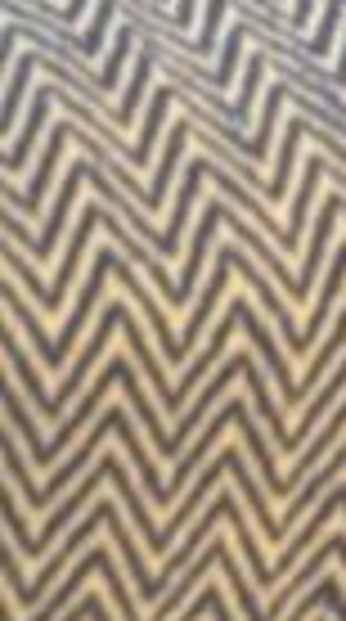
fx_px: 6384
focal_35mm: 389
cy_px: -972
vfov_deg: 5.3
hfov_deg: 3.0
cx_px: -935
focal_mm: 6.76
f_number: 1.78
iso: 500
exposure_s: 1/25
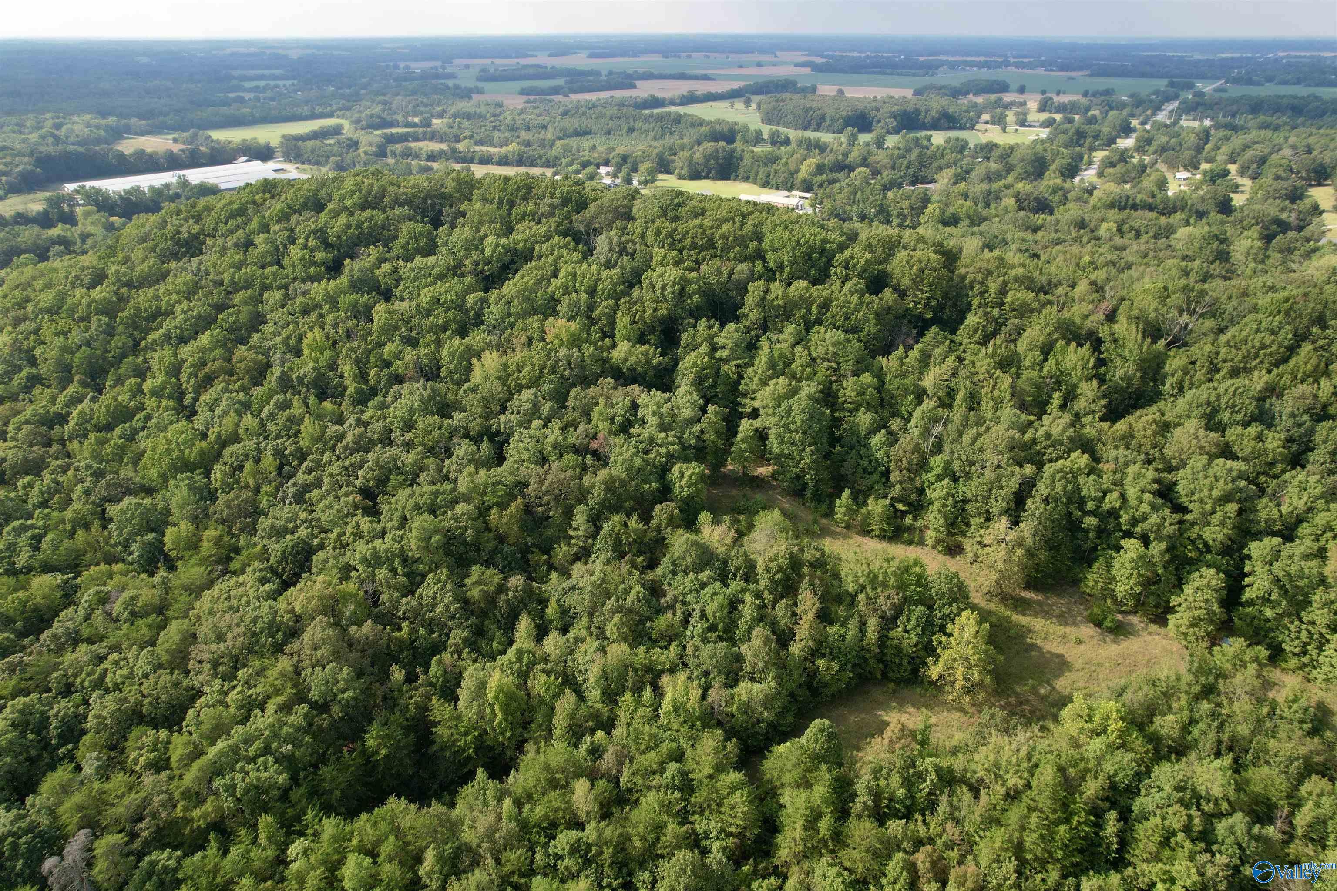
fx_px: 817
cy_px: 446
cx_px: 668
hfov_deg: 78.6
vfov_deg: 57.2
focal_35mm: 22
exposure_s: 1/1000
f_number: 2.8
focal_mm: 8.38
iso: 100
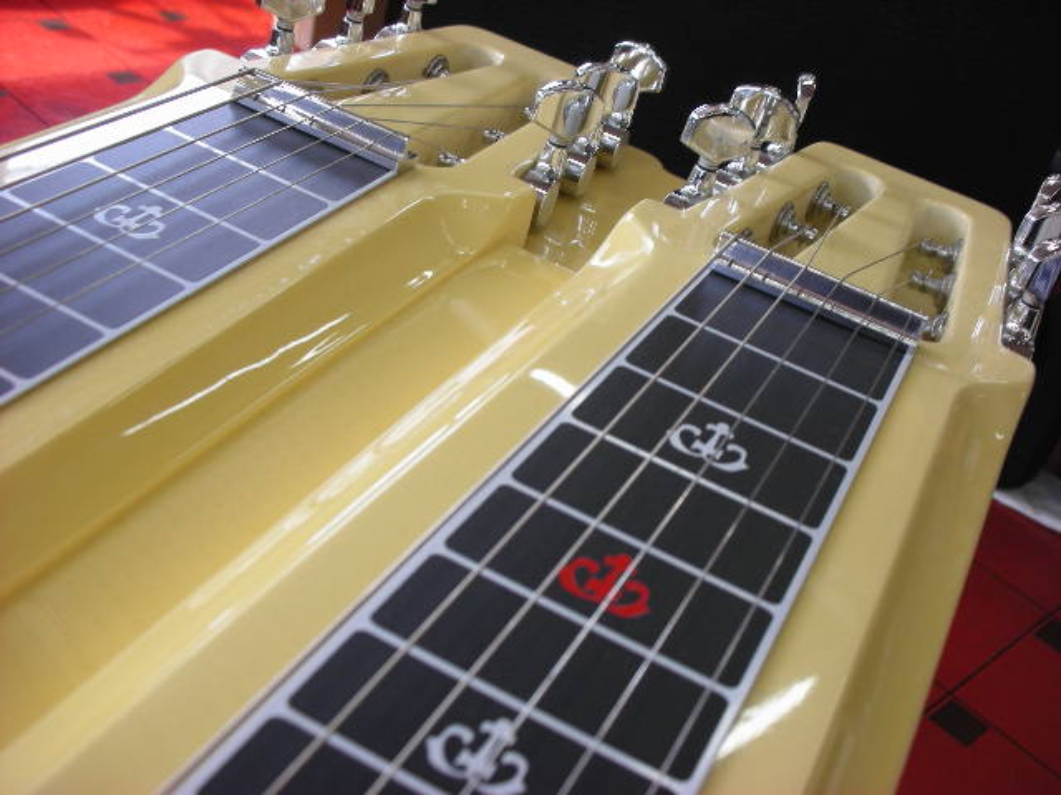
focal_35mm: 46
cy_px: 398
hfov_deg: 41.2
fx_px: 1410
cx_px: 530
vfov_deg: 31.5
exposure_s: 1/19
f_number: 3.5
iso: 50
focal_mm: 7.7
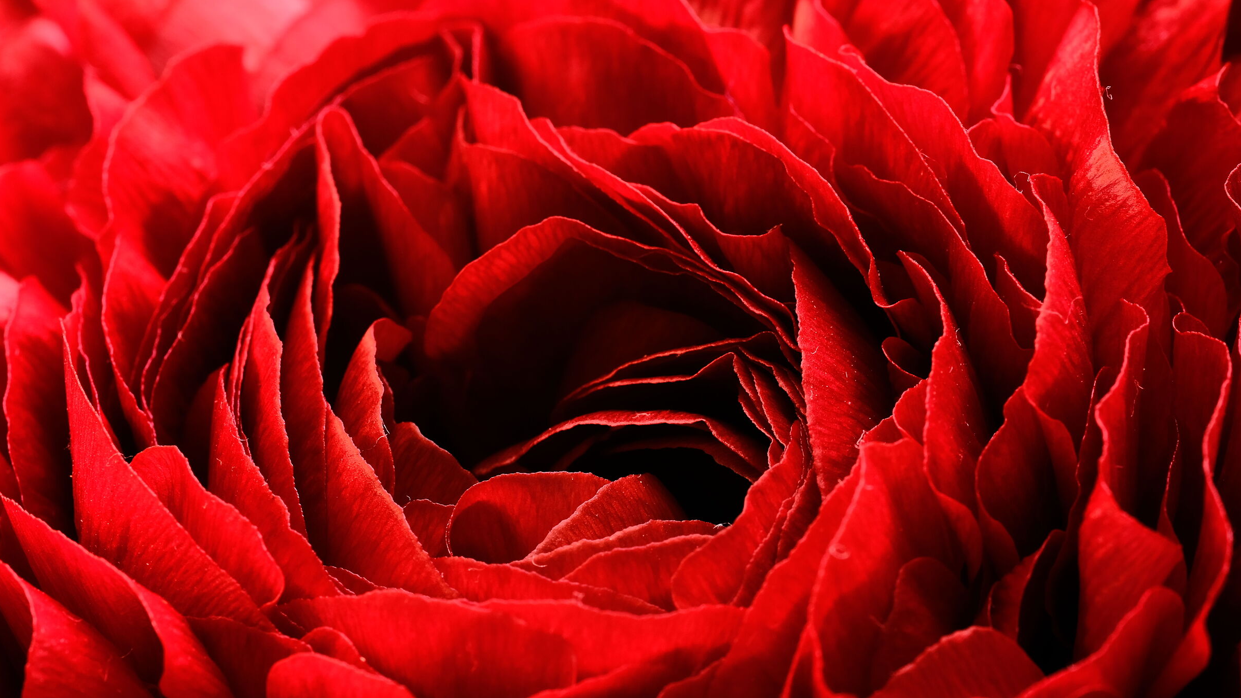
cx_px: 620
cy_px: 405
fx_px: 5462
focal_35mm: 166
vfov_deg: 7.3
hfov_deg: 13.0
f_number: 13
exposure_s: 4
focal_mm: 105
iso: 160
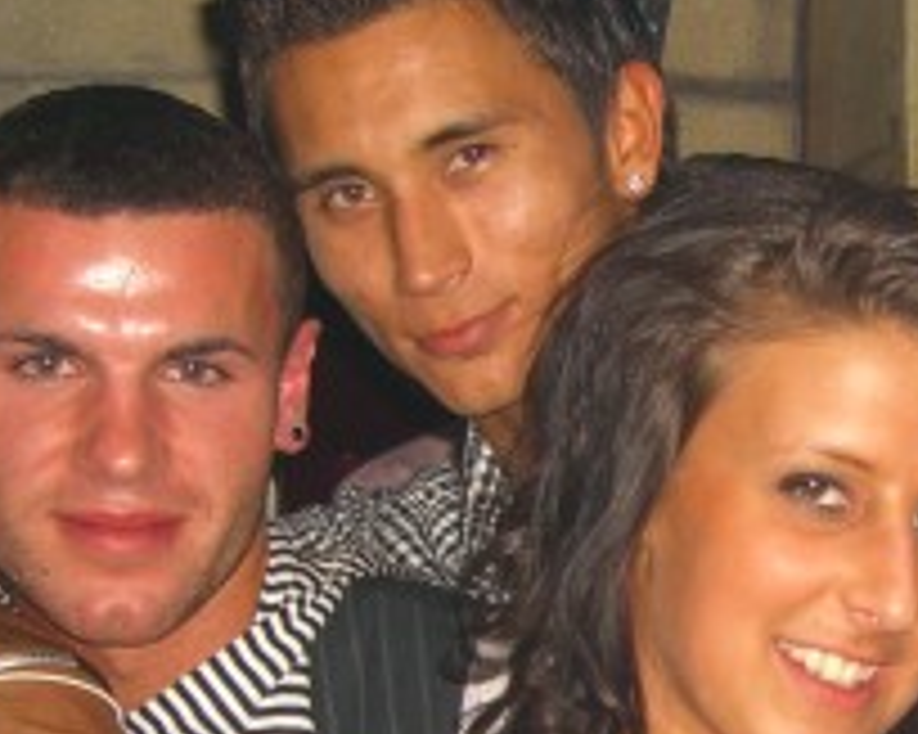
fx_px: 2960
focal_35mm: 109
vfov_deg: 14.0
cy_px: 644
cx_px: 932
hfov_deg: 17.2
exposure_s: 1/60
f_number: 2.8
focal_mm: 7.9
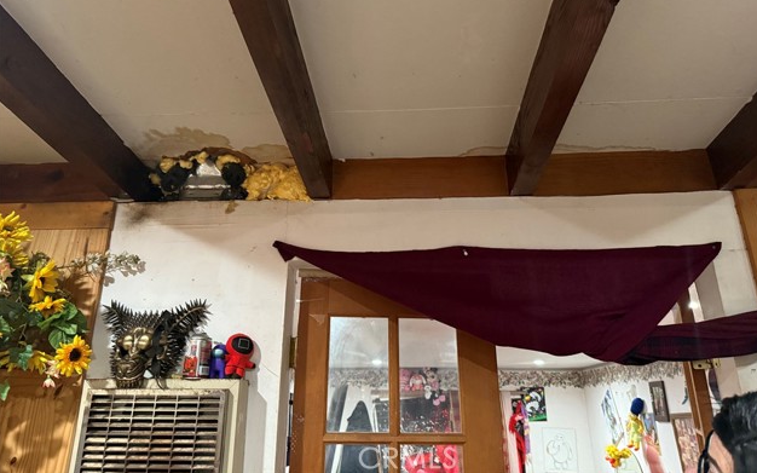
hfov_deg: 70.4
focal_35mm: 26
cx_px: 383
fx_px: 536
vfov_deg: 47.3
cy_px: 185
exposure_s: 1/60
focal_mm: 6.76
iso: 800
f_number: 1.78
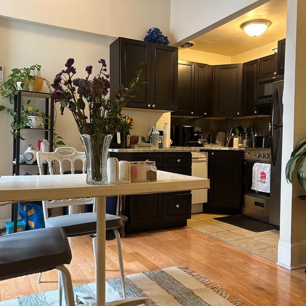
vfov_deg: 52.5
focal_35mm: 31
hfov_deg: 52.5
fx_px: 310
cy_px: 153
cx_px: 149
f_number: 1.5
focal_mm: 5.7
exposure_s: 1/60
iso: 250
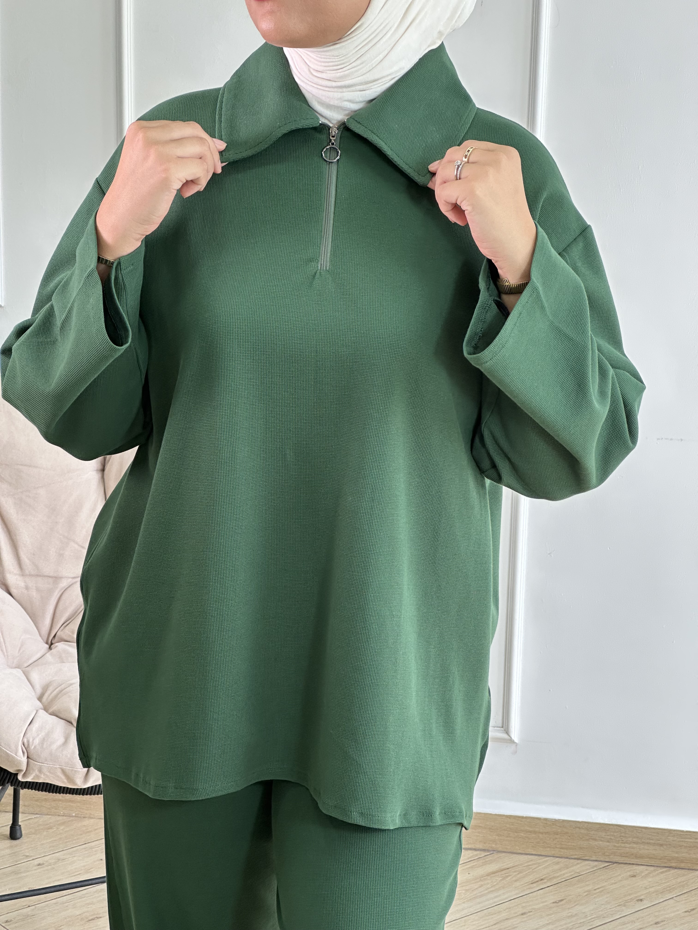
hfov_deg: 19.1
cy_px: 465
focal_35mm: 77
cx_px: 349
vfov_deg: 25.3
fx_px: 2070
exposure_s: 1/99
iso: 64
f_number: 2.8
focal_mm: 9
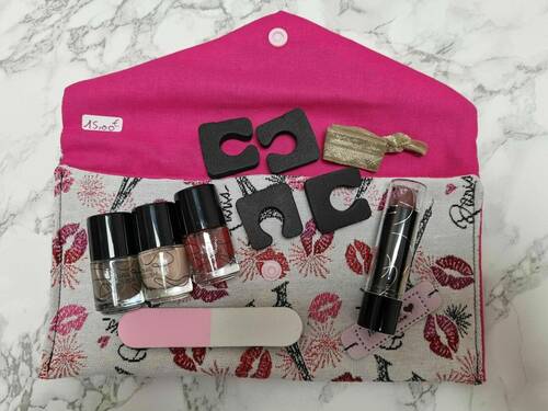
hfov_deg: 67.3
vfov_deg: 53.1
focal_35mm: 26
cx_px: 274
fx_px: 412
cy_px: 206
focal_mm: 5.4
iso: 125
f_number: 1.8
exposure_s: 1/100
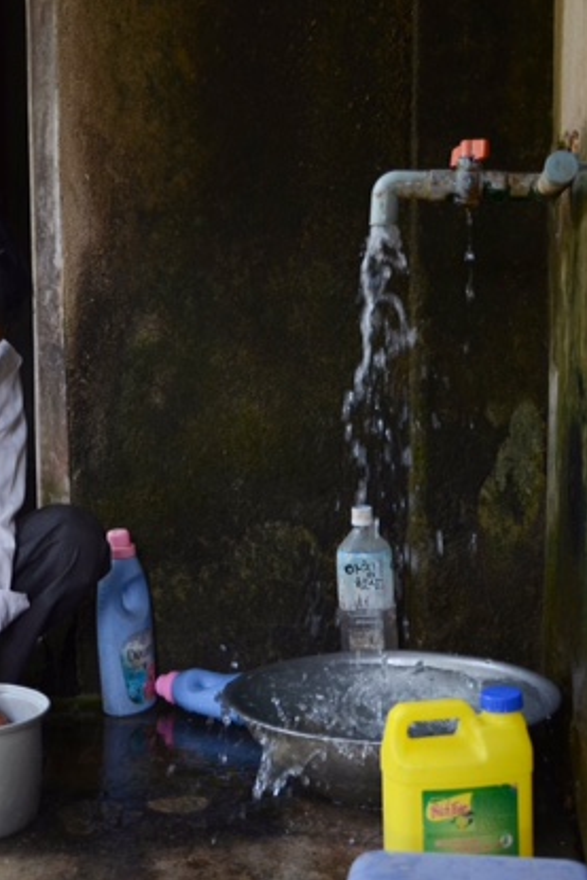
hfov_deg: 22.4
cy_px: 433
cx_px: 131
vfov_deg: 33.4
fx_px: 1466
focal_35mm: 60
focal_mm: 26
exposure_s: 1/125
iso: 400
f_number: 3.8
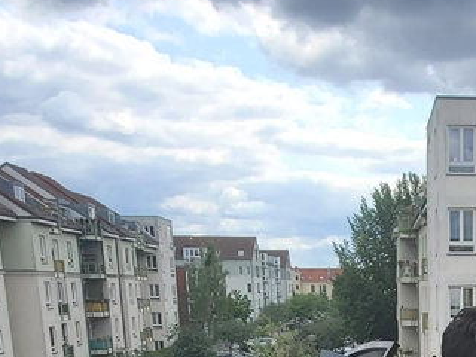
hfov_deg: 29.7
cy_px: 505
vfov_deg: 21.0
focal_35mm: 61
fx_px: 839
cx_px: 467
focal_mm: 1.8
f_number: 2.2
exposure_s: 1/471
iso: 50
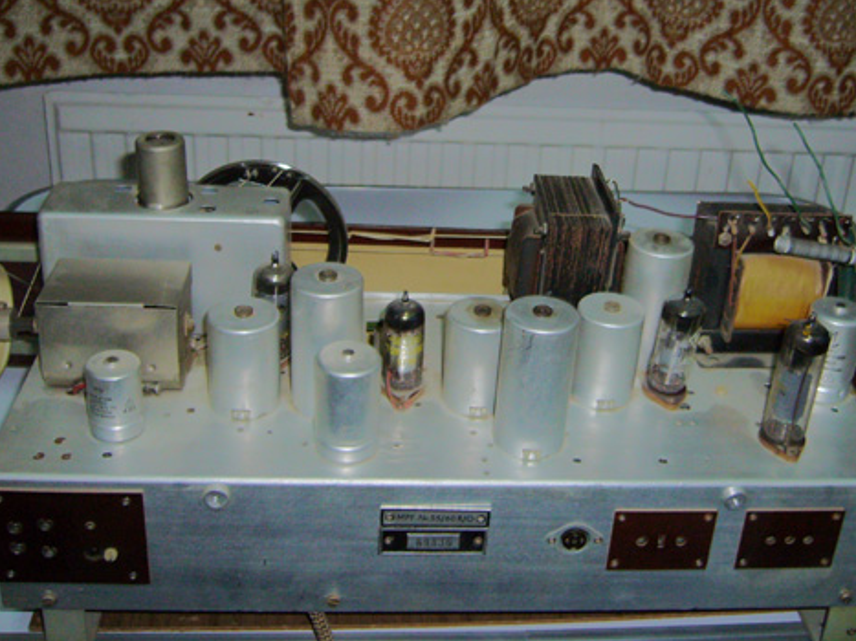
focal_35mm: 45
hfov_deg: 42.1
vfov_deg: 32.0
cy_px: 234
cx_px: 456
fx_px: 1112
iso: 100
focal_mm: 5.8
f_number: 2.8
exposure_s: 1/30
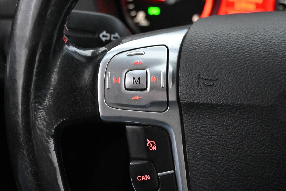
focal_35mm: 46
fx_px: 363
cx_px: 136
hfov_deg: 43.0
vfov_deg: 29.3
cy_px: 125
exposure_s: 1/40
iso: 8000
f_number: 4.2
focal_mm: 23
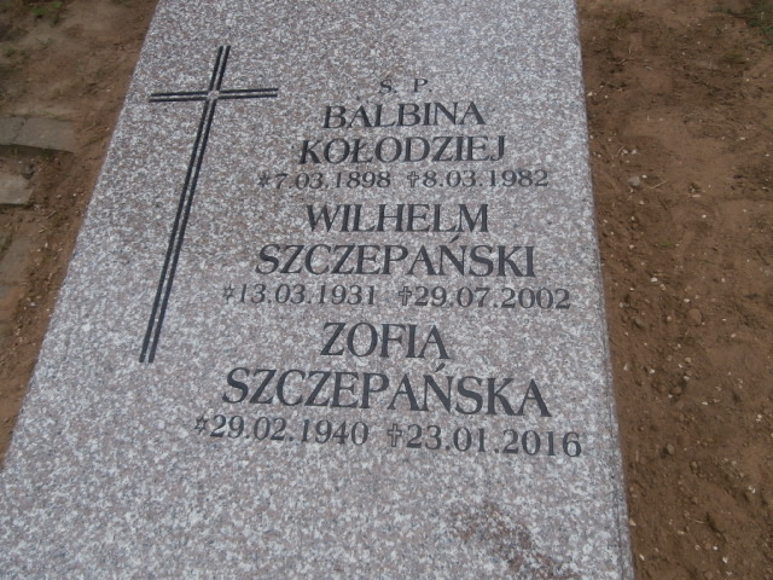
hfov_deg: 71.6
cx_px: 386
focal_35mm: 24
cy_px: 290
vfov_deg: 56.8
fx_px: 536
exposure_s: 1/250
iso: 100
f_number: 3
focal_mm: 4.2
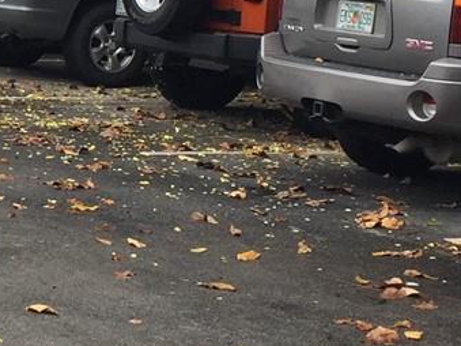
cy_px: 23
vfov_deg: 10.7
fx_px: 1824
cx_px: -193
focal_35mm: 137
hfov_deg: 13.7
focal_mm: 4.15
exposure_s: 1/638
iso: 32
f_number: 2.2
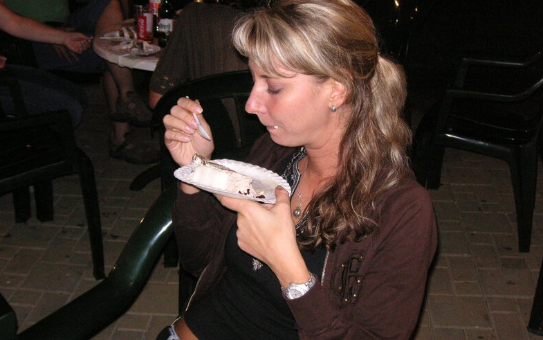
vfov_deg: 24.0
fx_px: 799
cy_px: 143
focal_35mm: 54
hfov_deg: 37.5
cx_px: 275
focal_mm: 8.4
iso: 160
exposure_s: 1/45
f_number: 3.4
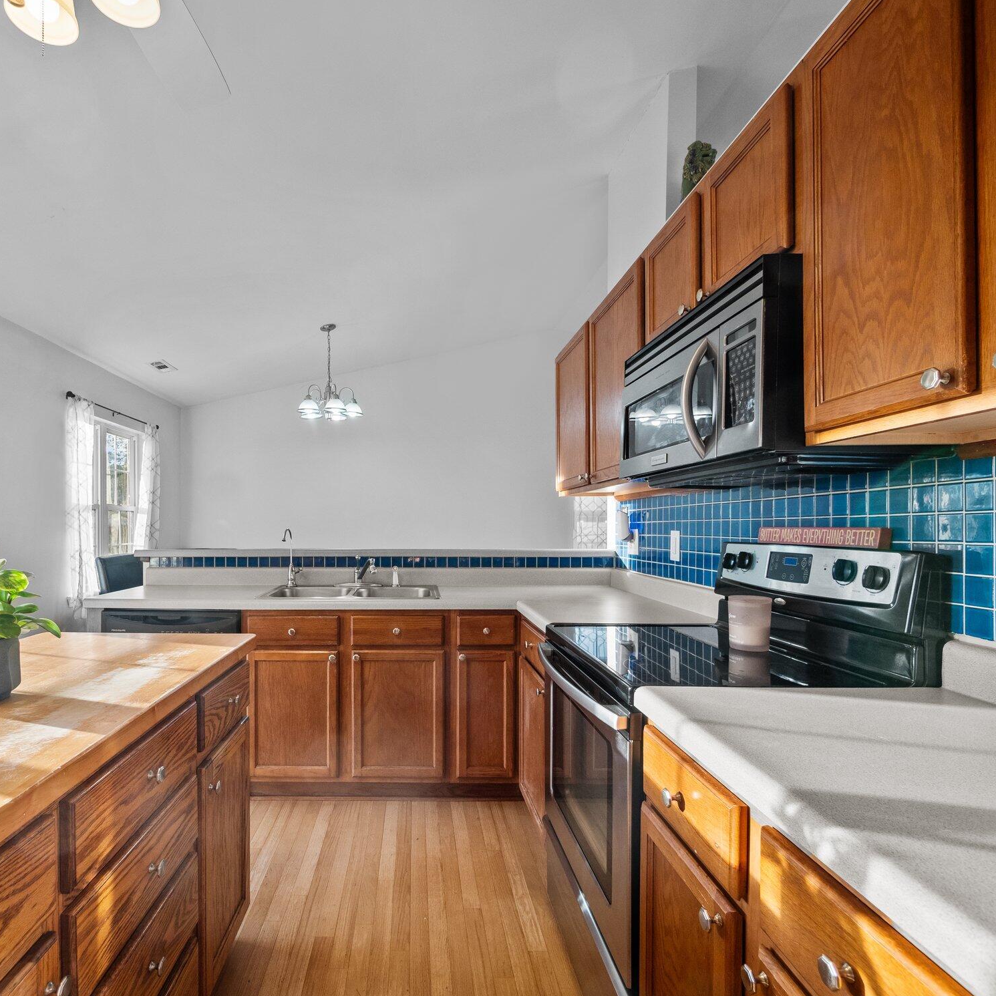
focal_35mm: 17
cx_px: 397
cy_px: 510
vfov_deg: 84.0
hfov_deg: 82.9
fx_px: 553
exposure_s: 1/60
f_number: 4
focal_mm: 7
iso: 400
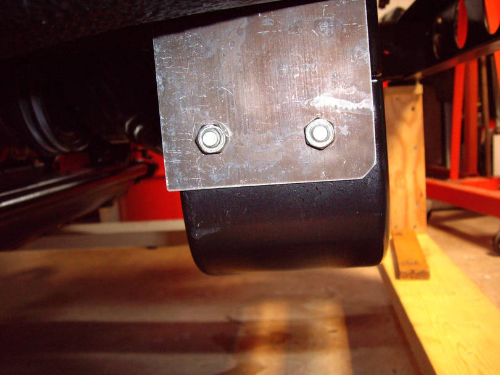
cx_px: 250
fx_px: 549
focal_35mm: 38
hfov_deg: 49.0
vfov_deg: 37.7
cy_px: 188
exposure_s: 1/40
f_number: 2.7
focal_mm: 6.2
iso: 200
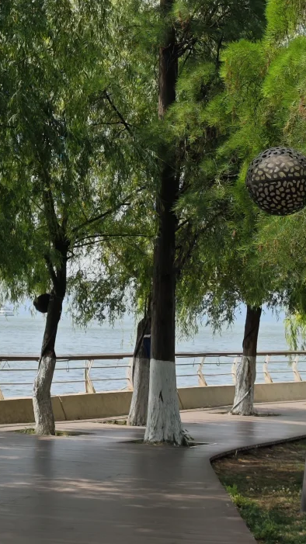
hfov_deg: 11.5
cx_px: -71
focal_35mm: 103
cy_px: 109
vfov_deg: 20.5
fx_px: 1487
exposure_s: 1/2000
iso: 80
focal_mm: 8.72
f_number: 2
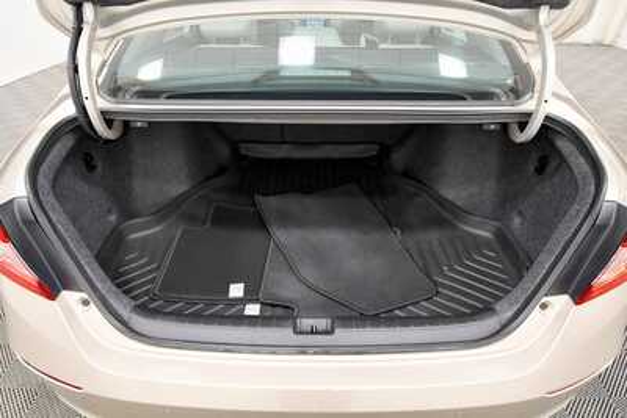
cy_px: 209
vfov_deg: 64.6
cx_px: 314
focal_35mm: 19
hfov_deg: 86.9
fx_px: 331
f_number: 5
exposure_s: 1/125
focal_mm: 13
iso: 2000
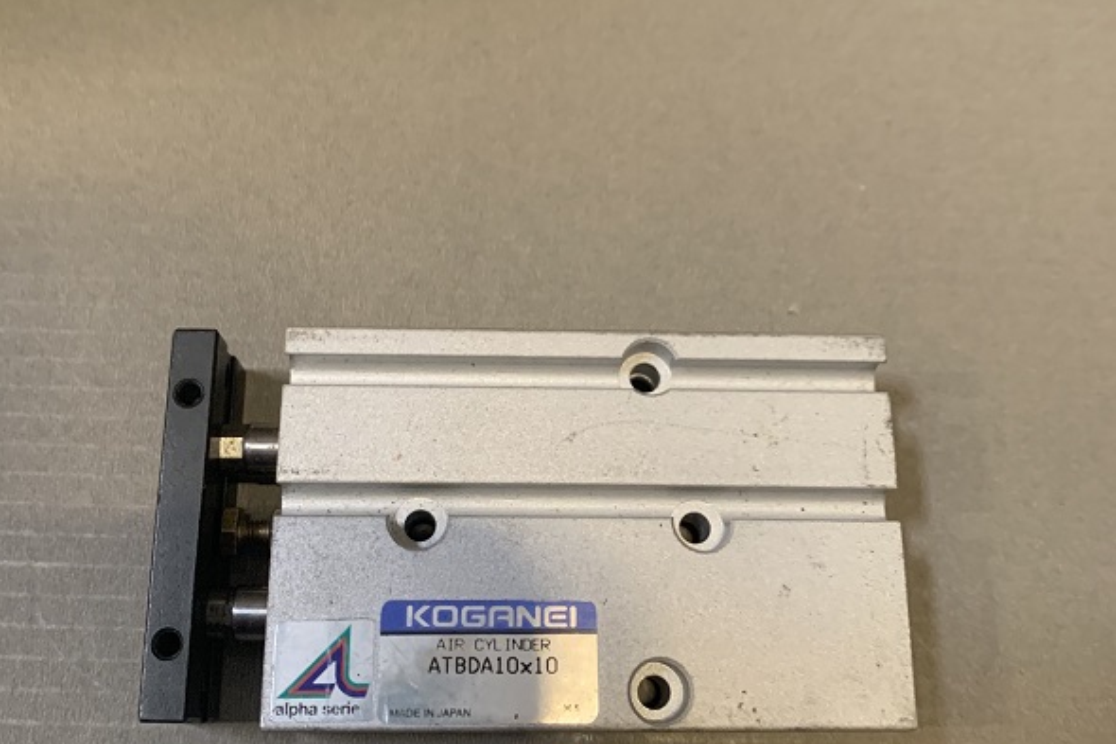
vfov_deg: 35.9
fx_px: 1147
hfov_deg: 51.9
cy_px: 359
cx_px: 549
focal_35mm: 37
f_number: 1.8
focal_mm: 4.25
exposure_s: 1/53
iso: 400
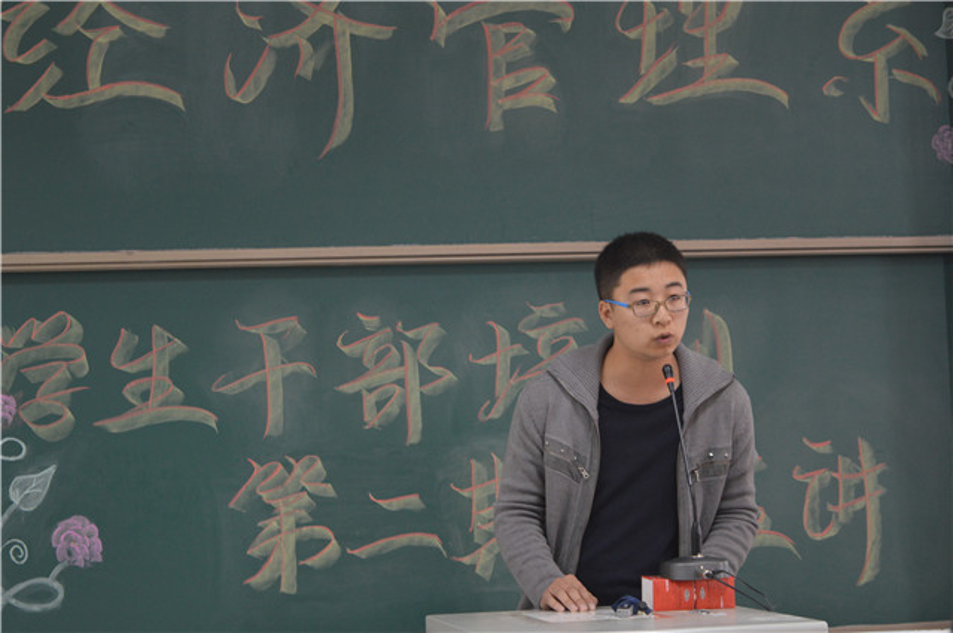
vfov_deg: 16.5
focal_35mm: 82
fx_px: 2181
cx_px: 476
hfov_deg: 24.6
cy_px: 316
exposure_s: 1/15
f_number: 5.6
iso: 1000
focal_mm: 55
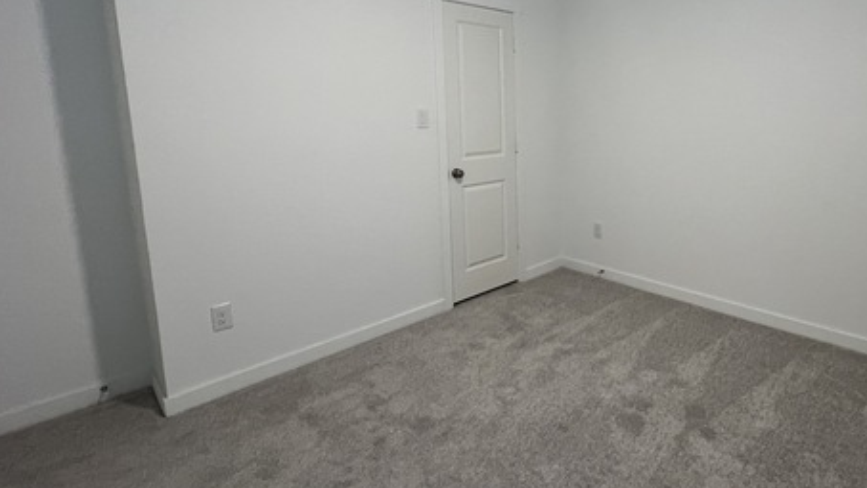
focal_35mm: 20
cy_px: 178
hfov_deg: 83.8
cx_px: 574
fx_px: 460
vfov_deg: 55.1
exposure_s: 1/63
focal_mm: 1.57
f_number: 1.8
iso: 200
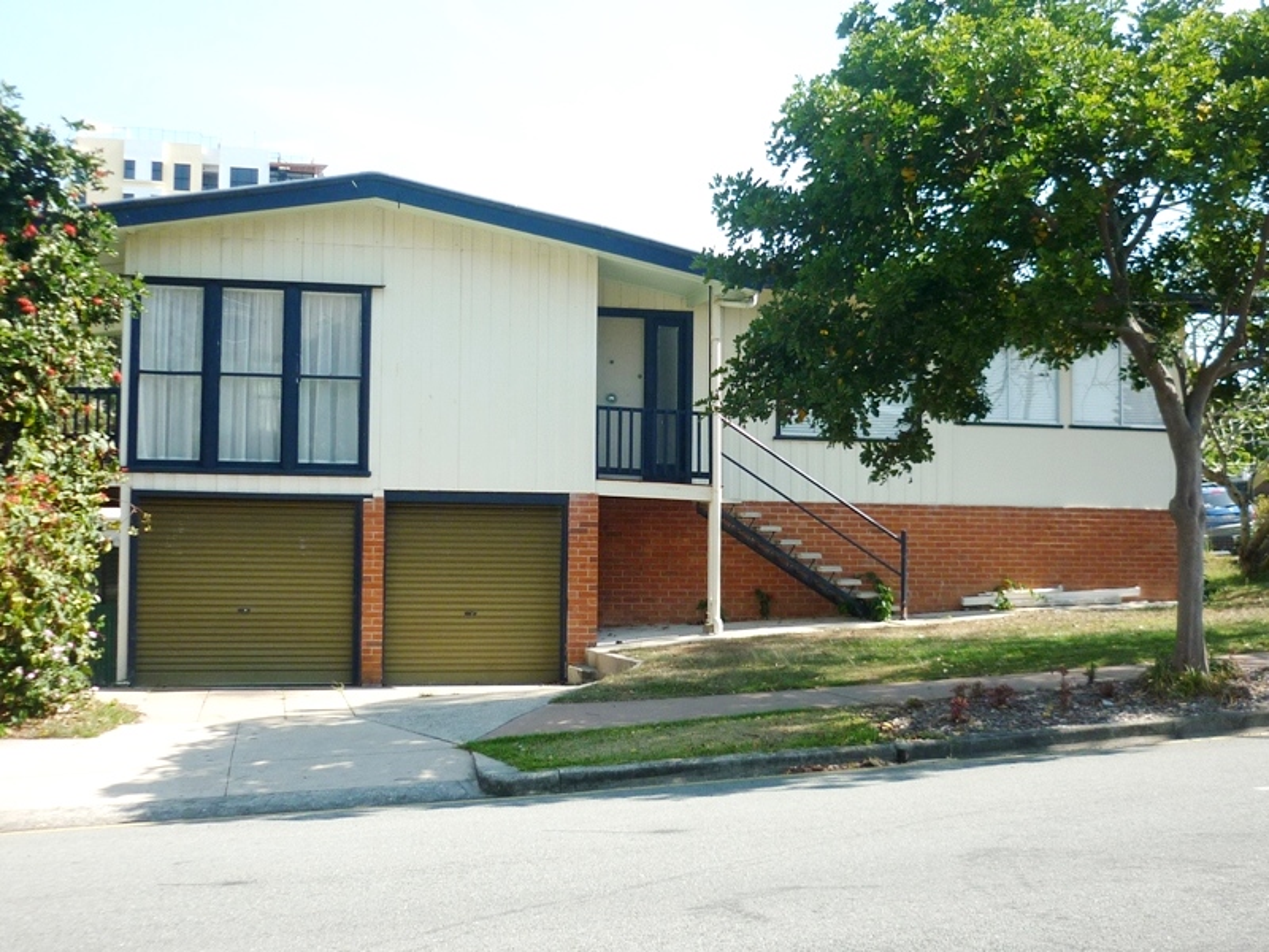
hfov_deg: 42.9
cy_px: 476
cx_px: 634
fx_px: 1613
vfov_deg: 32.9
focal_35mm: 44
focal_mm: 5.5
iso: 100
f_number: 2.8
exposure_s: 1/640
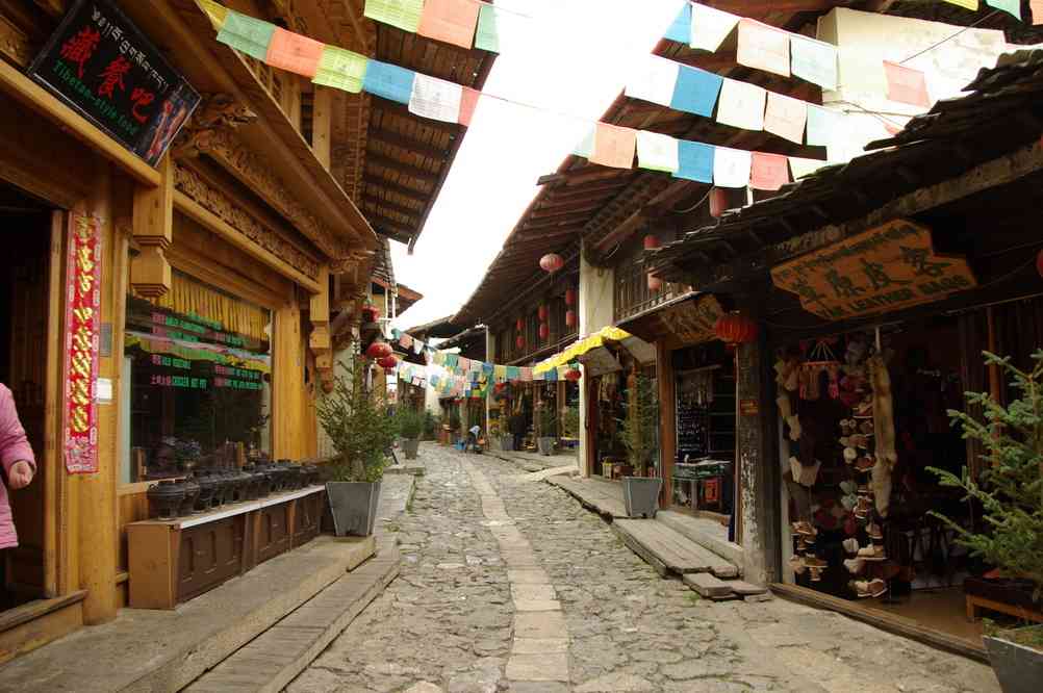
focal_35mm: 27
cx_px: 522
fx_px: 786
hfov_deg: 67.1
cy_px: 346
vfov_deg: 47.6
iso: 100
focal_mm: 18.1
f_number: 4.5
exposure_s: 1/60
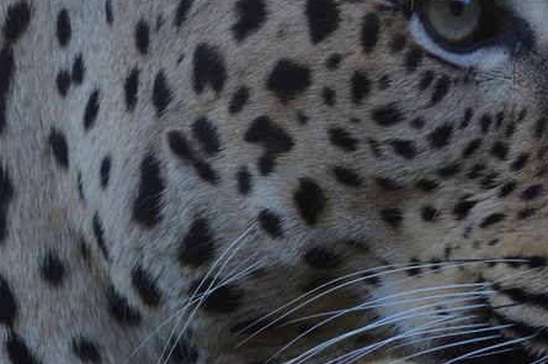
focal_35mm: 840
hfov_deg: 2.5
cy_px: 80
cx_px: 326
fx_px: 12770
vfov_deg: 1.6
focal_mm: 195
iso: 400
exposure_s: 1/400
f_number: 5
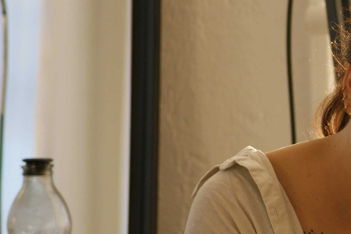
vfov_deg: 2.9
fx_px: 4688
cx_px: 438
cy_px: 129
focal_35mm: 481
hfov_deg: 4.3
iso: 200
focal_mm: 120
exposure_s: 1/200
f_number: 4.5
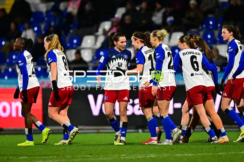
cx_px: 122
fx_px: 3049
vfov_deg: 3.1
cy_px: 81
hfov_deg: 4.6
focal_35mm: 450
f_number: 2.8
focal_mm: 300
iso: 2800
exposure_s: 1/1250
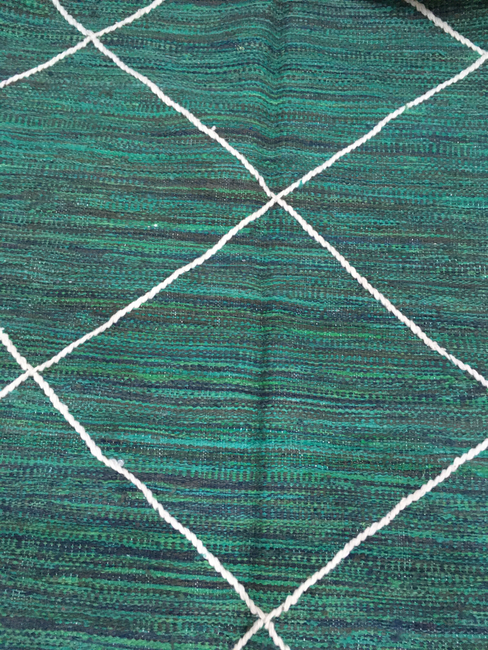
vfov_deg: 61.7
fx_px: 545
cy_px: 325
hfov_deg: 48.2
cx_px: 244
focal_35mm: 29
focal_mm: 4.15
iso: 200
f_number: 2.2
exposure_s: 1/25
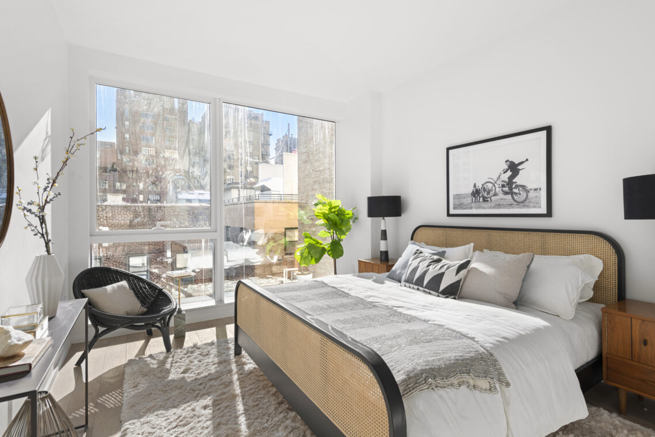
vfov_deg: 67.4
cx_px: 346
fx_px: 328
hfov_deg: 89.9
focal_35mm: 18
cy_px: 220
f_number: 9
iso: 400
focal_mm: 17
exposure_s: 1/160
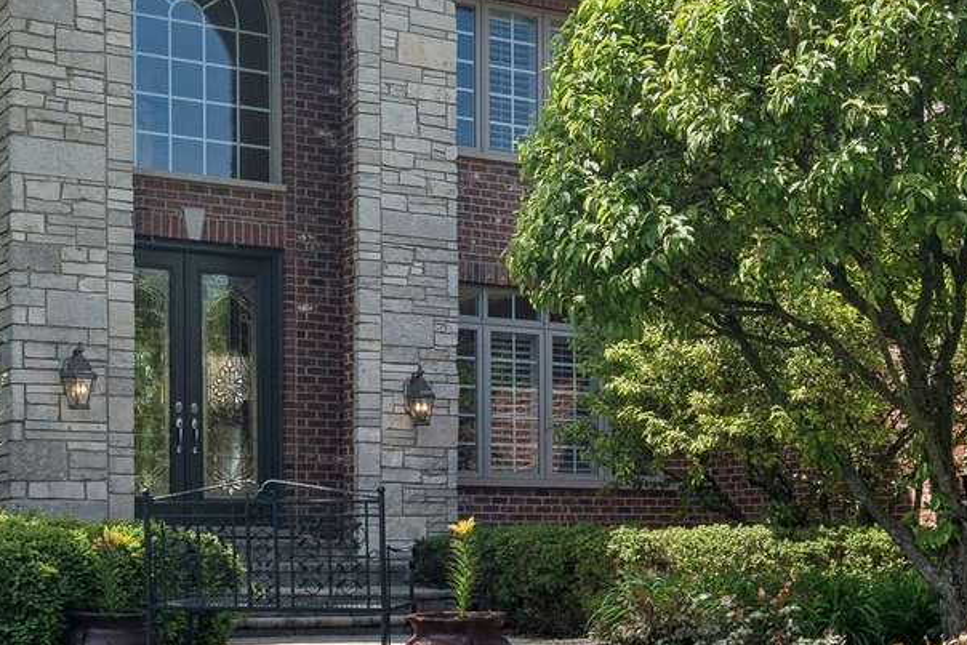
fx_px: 1585
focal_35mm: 59
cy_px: 448
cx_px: 440
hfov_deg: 33.9
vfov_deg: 22.9
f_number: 9
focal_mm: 15
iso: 100
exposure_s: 1/125
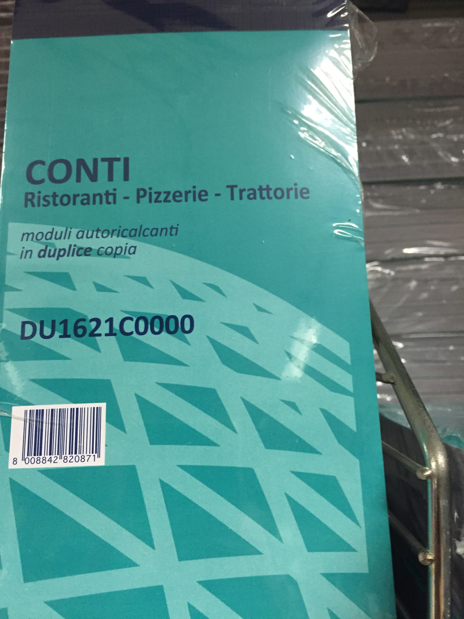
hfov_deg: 48.2
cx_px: 232
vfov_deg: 61.7
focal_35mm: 29
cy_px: 310
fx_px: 518
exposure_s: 1/33
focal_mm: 4.15
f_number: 2.2
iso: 200
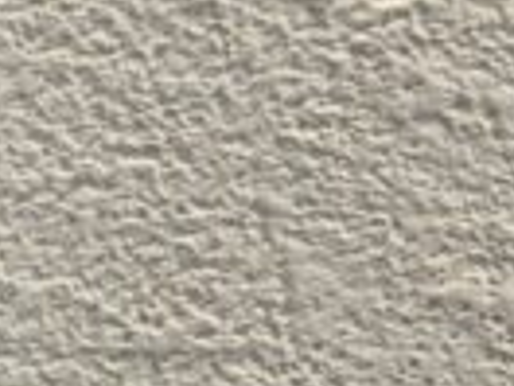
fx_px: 2999
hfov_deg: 7.7
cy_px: 86
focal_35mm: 202
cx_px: -1332
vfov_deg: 7.3
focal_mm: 5.96
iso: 100
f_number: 1.6
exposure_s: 1/50
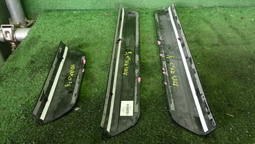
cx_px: 128
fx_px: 223
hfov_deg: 59.5
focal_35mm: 33
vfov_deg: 35.5
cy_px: 58
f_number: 2.3
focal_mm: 5.4
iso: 800
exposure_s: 1/60
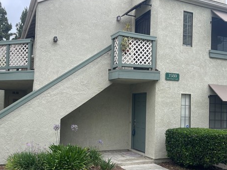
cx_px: 101
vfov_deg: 40.6
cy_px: 99
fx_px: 230
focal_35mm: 35
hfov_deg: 52.5
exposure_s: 1/1130
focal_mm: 5.1
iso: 32
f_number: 1.6
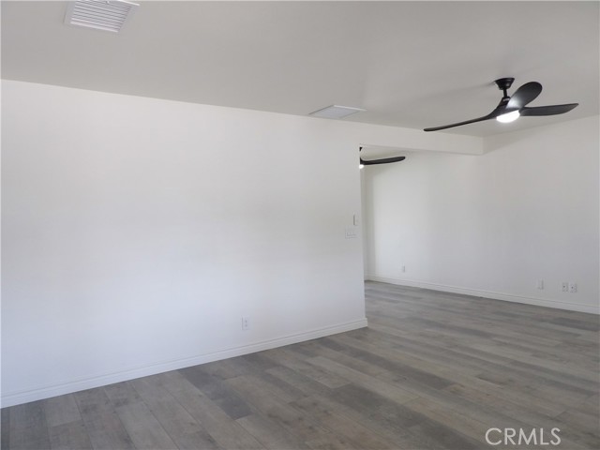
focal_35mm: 24
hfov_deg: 71.6
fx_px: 416
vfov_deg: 56.8
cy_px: 225
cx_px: 300
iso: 136
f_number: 3.2
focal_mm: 4.3
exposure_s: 1/33
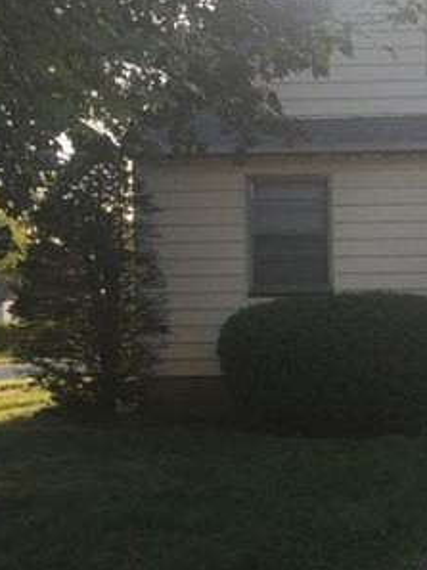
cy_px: 370
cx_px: 454
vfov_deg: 29.7
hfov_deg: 21.5
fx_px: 1071
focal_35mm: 65
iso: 32
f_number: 2.2
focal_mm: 4.15
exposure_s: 1/430
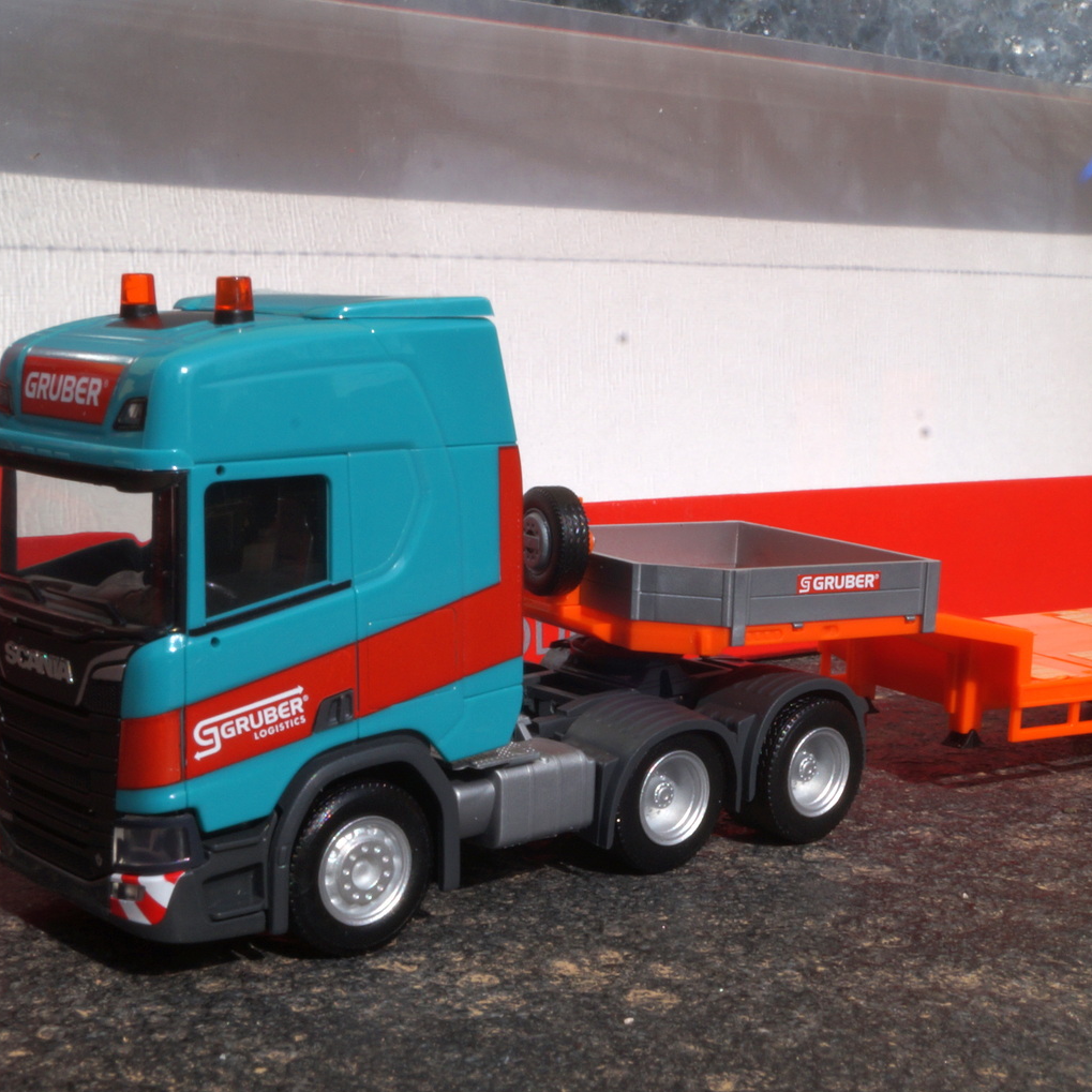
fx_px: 1963
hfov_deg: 31.0
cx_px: 650
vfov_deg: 30.9
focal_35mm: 55
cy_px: 696
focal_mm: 22
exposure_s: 1/60
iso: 125
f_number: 22
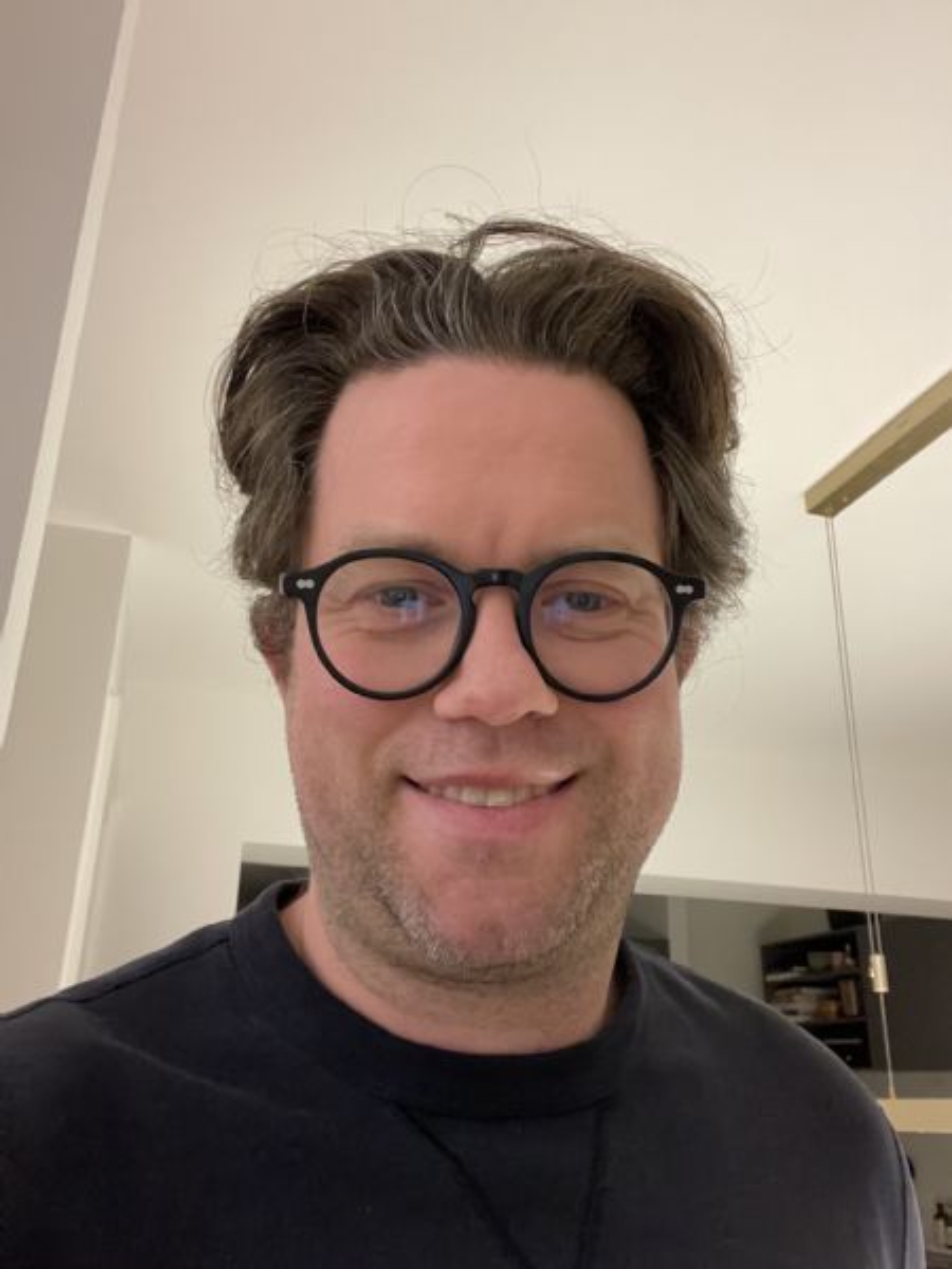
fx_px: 1100
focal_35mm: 30
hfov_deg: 46.8
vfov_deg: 60.0
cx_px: 476
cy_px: 634
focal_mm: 2.71
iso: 800
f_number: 2.2
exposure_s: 1/15
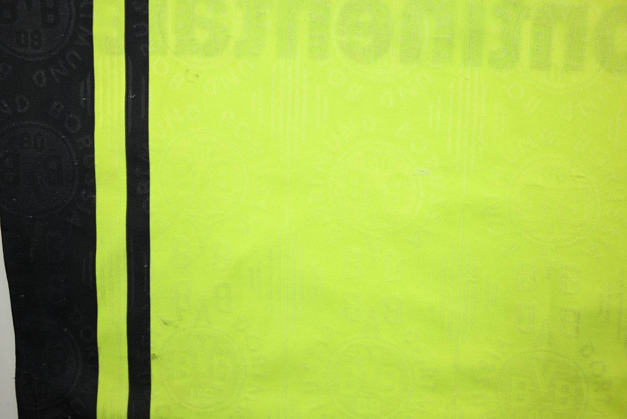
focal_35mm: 26
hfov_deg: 69.4
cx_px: 314
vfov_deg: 49.6
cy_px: 210
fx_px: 453
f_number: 5.6
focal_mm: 26
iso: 200
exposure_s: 1/125
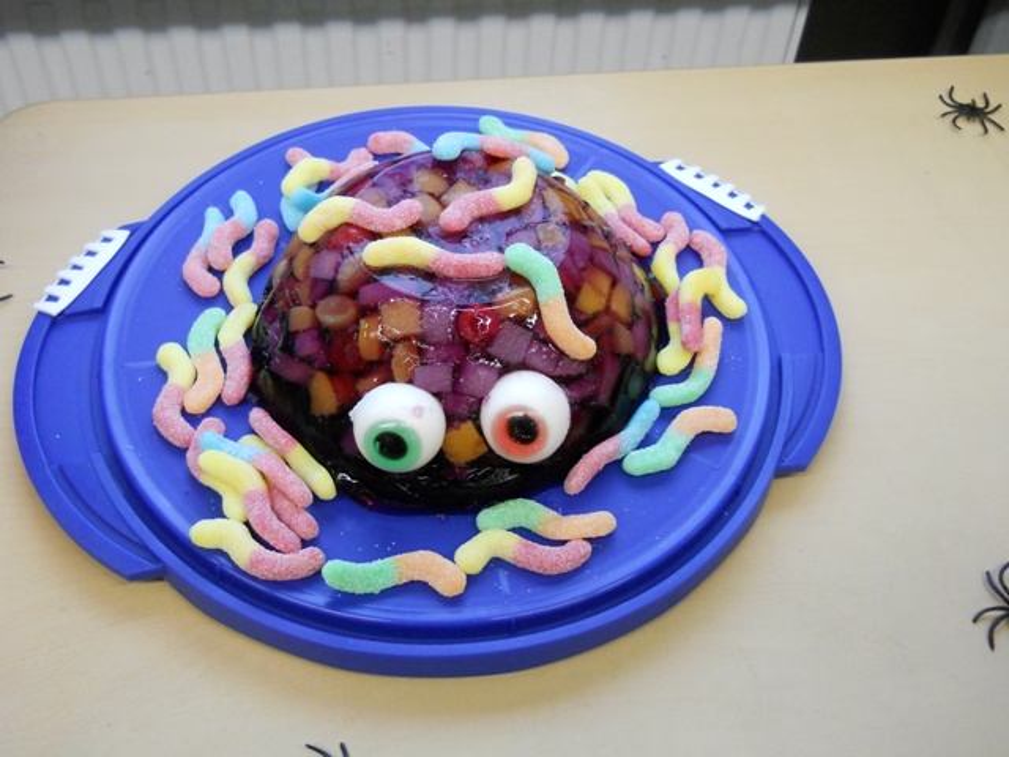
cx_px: 504
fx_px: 1195
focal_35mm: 41
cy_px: 378
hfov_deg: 45.8
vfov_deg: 35.1
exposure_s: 1/50
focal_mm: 6.72
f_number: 3.1
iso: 400
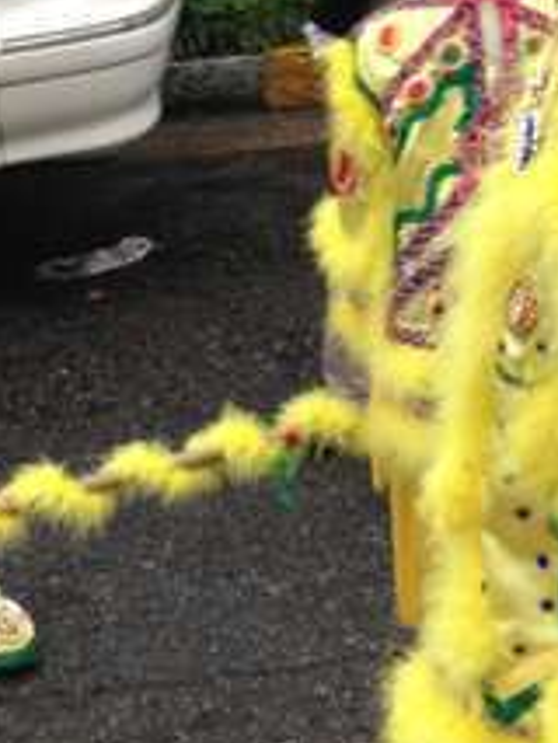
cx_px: 258
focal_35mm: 124
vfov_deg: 15.6
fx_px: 2662
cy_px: -3
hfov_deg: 12.0
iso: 50
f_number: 2.4
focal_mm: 4.13
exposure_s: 1/186
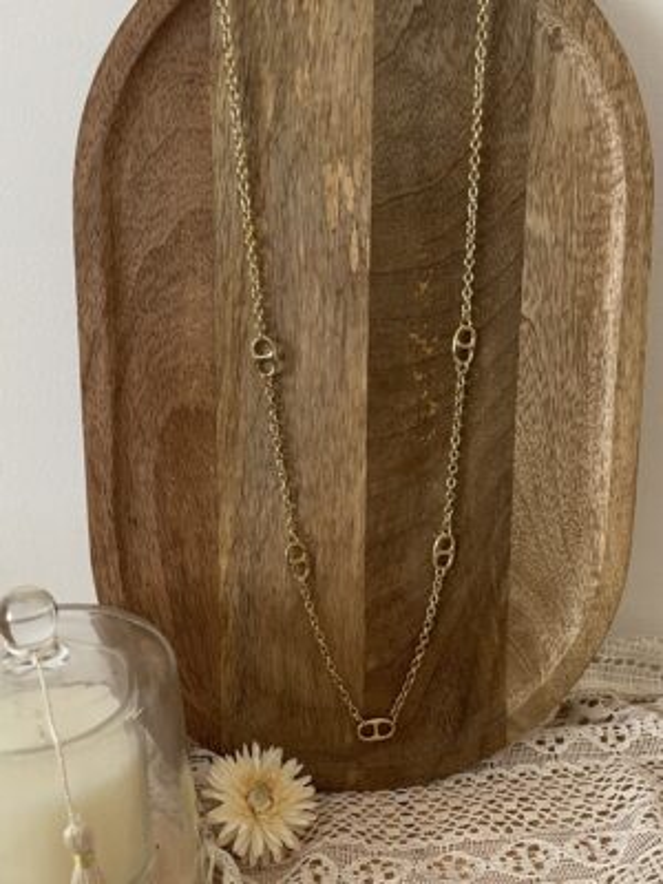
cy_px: 442
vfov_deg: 69.4
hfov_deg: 54.9
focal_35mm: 25
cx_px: 332
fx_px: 638
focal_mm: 5.1
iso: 320
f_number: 1.6
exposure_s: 1/60
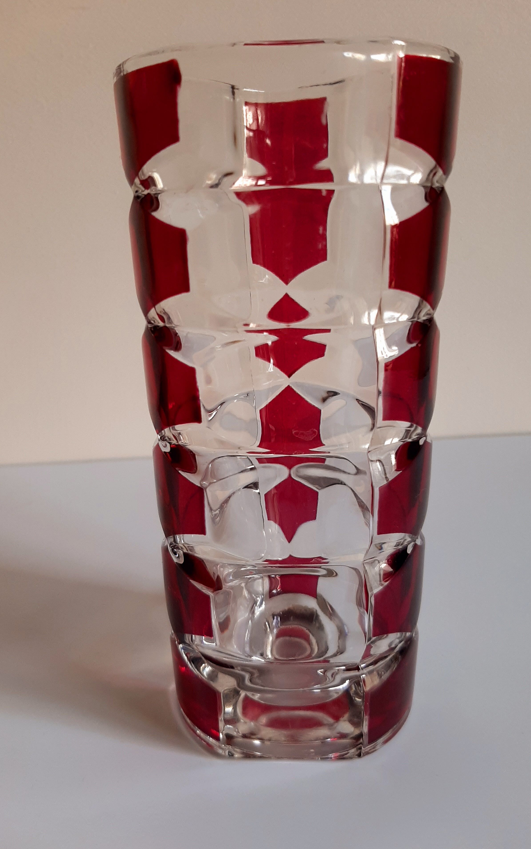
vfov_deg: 64.6
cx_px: 261
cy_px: 429
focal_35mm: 29
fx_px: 671
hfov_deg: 43.1
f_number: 1.7
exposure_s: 1/40
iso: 50
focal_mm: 3.93
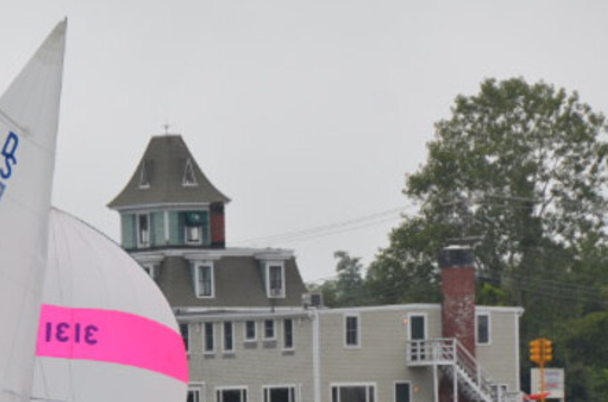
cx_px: 86
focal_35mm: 589
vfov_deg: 2.3
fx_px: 9923
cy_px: 404
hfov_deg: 3.5
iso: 200
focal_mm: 170
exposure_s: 1/640
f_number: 6.3
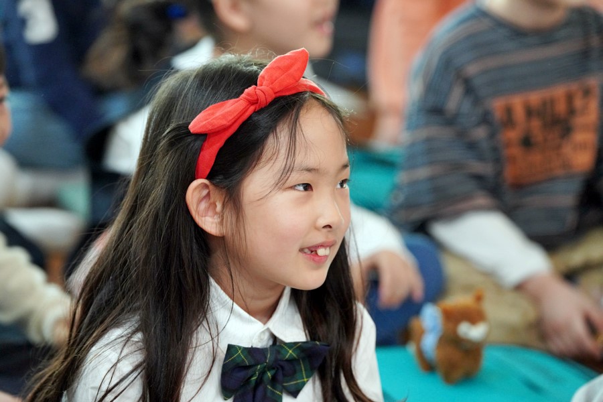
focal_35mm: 173
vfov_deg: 7.9
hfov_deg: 11.9
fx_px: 2898
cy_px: 201
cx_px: 302
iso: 5000
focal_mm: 173
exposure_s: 1/200
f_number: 4
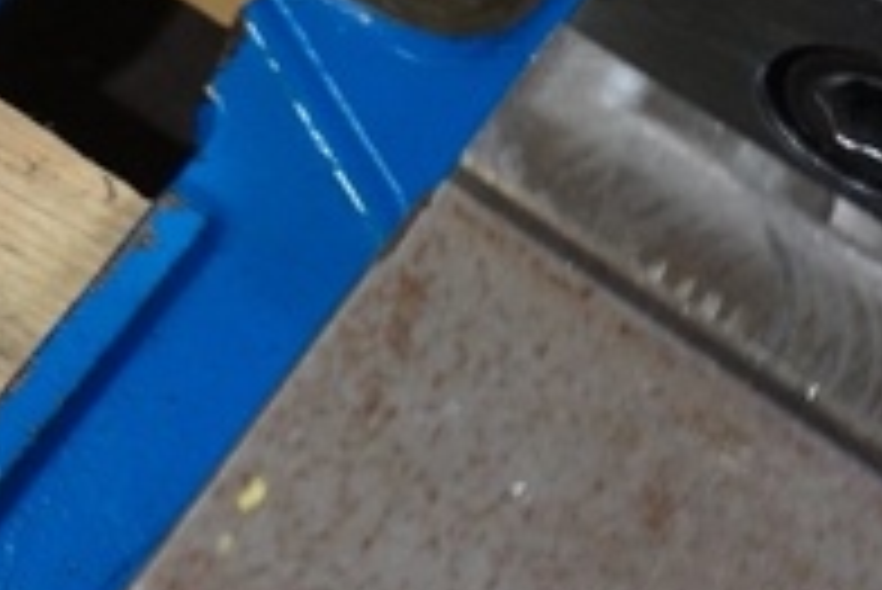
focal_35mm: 88
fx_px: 2158
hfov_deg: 18.9
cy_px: -459
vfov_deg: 13.9
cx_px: -612
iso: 1250
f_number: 4
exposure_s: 1/60
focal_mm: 16
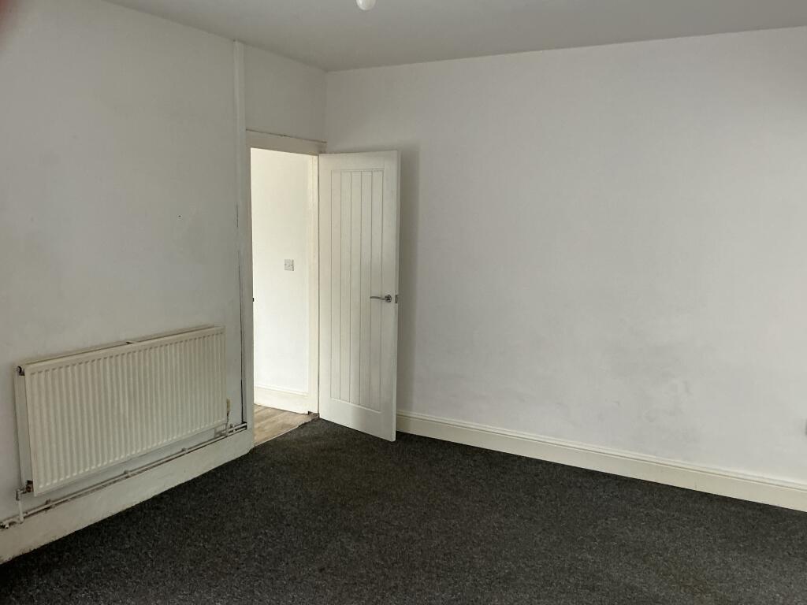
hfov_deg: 61.7
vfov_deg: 48.2
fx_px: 676
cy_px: 302
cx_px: 404
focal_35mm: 29
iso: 125
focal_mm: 3
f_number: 1.8
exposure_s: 1/50
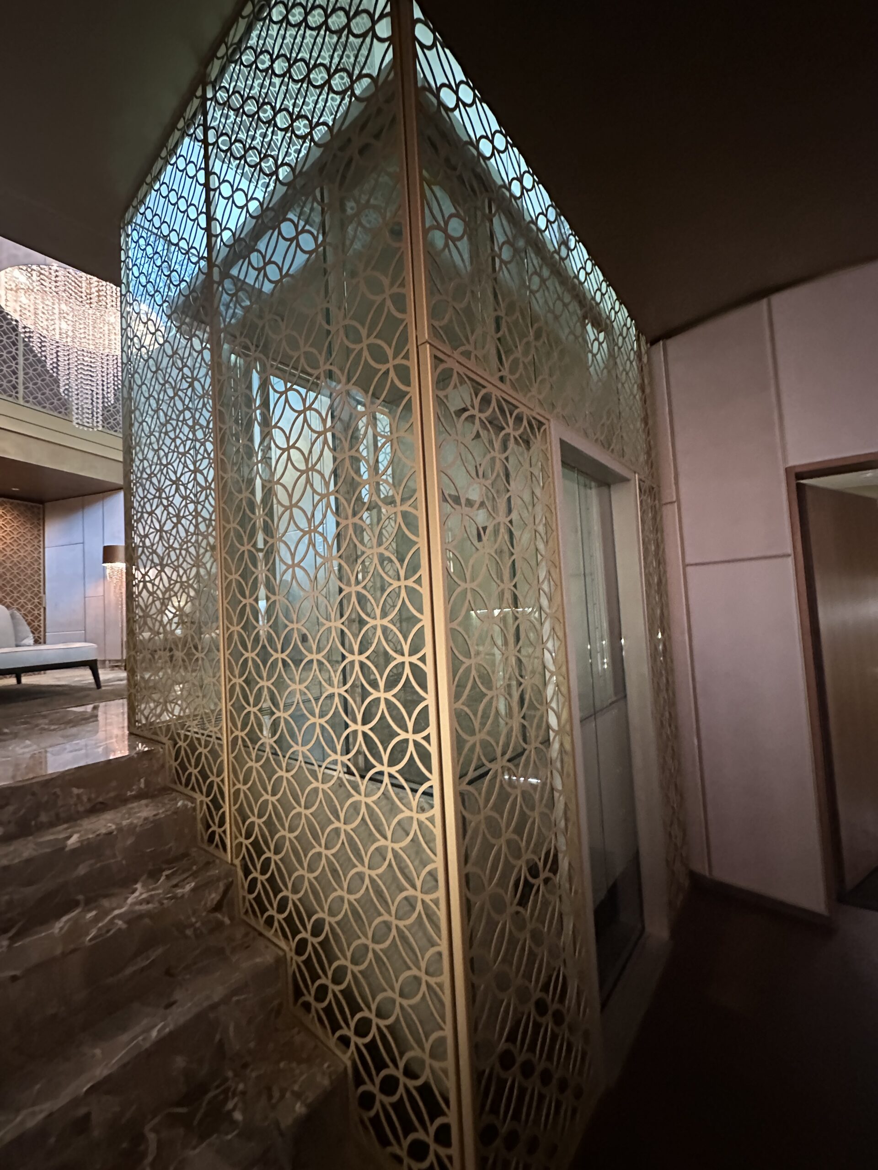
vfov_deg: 102.1
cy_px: 585
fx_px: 473
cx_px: 439
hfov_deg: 85.7
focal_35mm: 14
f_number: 2.2
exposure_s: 1/34
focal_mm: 2.22
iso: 1000
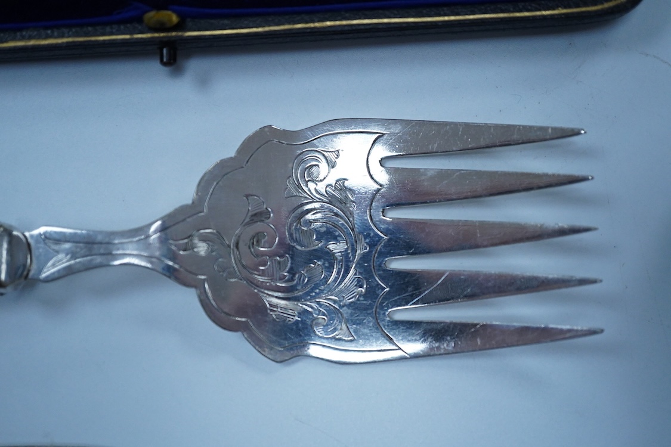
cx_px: 336
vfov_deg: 29.9
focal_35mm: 45
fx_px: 839
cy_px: 224
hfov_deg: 43.6
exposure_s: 1/1250
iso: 3200
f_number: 4.5
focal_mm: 30
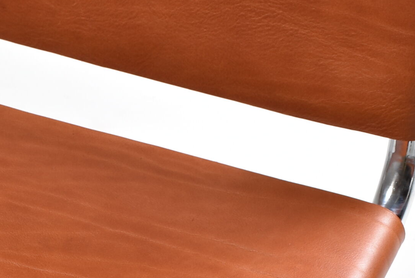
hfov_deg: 16.8
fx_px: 1389
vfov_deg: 11.2
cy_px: 348
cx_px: 64
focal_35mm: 120
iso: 100
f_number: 10
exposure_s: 1/200
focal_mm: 29
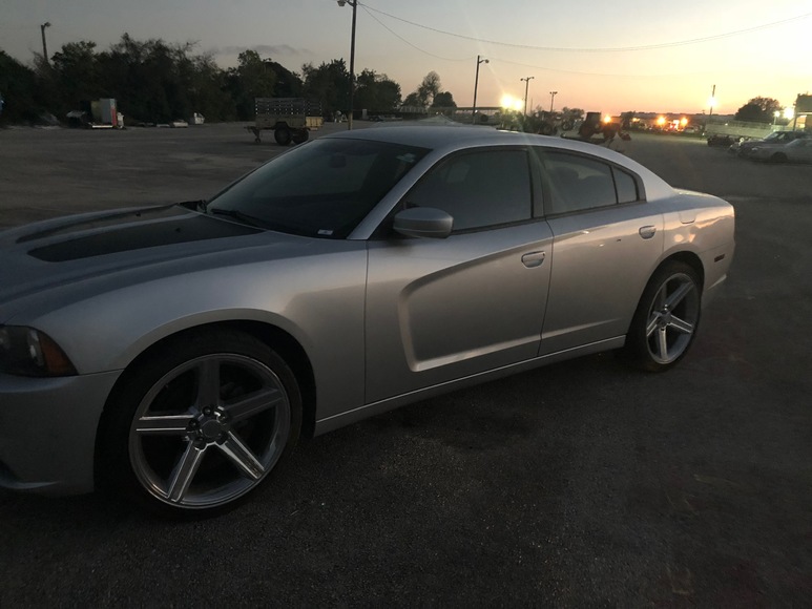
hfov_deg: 63.4
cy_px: 304
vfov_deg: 49.8
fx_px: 657
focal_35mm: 28
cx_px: 406
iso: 250
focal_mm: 4
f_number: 1.8
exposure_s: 1/4
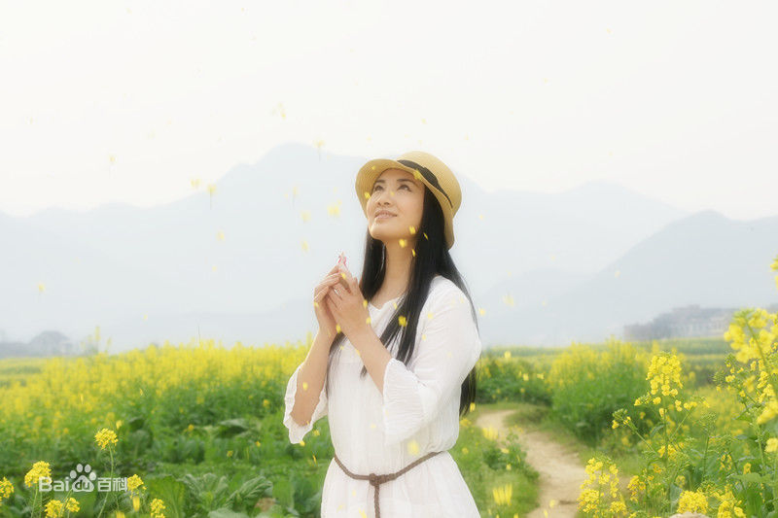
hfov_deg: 18.2
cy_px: 259
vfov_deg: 12.2
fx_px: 2431
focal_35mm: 112
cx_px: 389
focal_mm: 75
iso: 200
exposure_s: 1/160
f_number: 8
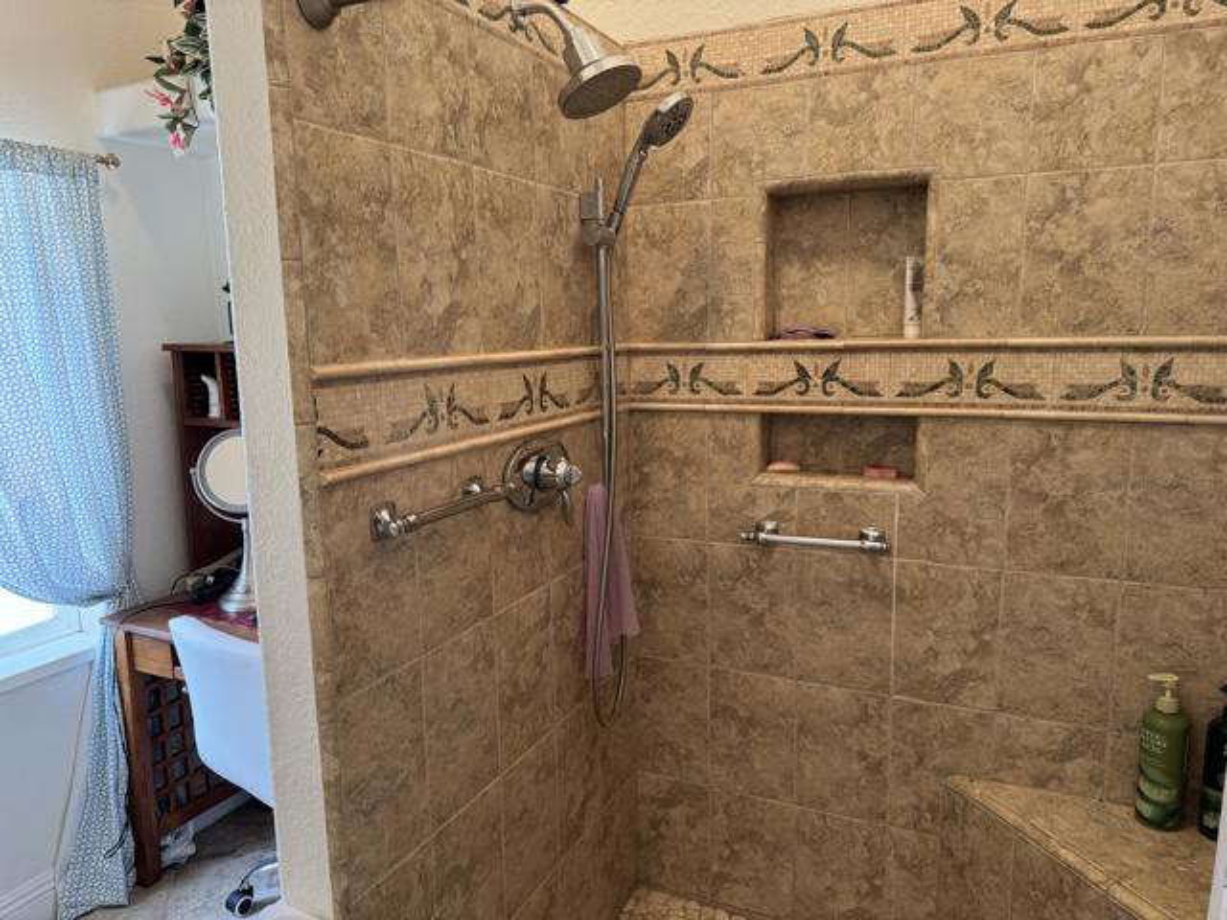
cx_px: 614
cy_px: 460
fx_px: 851
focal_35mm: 24
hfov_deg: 71.6
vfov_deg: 56.8
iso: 250
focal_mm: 6.76
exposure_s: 1/60
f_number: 1.78
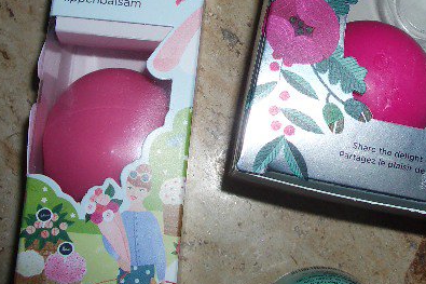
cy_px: 48
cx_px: 286
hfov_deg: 33.6
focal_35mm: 59
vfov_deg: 22.6
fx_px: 698
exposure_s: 1/60
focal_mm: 5.8
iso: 80
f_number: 4.3
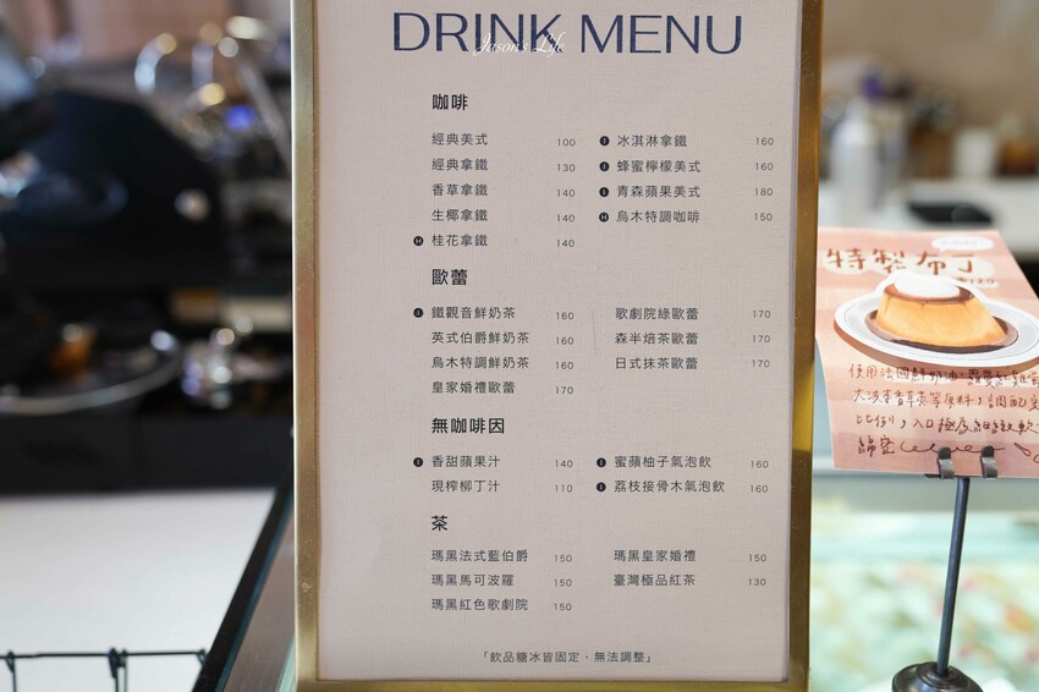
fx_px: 1125
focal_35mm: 39
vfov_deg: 34.2
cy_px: 346
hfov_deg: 49.6
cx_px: 520
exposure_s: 1/40
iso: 125
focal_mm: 39
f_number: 3.2
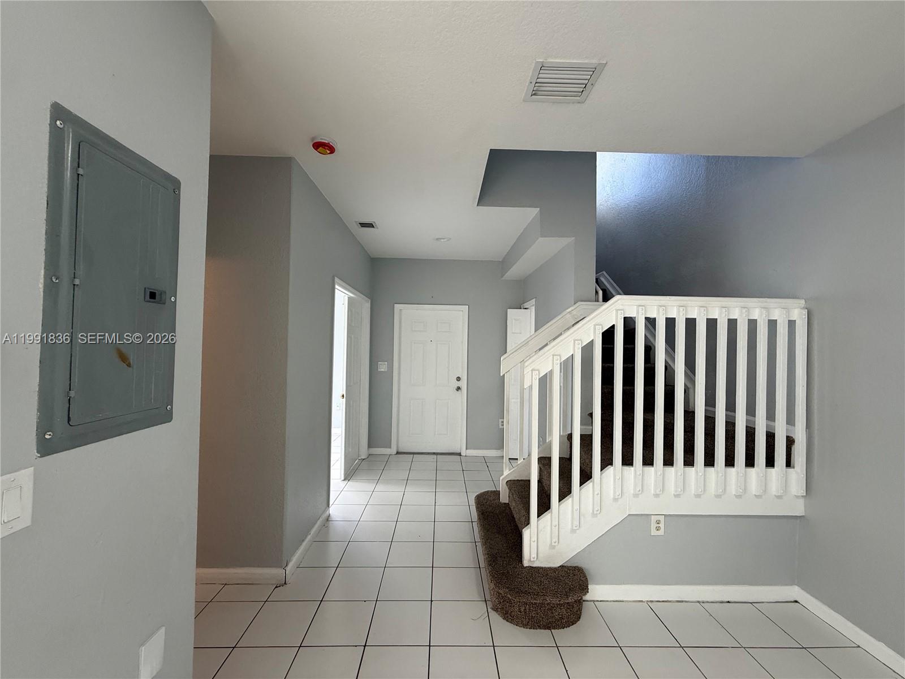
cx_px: 452
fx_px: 366
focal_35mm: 14
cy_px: 340
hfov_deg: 102.1
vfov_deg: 85.7
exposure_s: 1/99
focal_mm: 2.22
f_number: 2.2
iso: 125
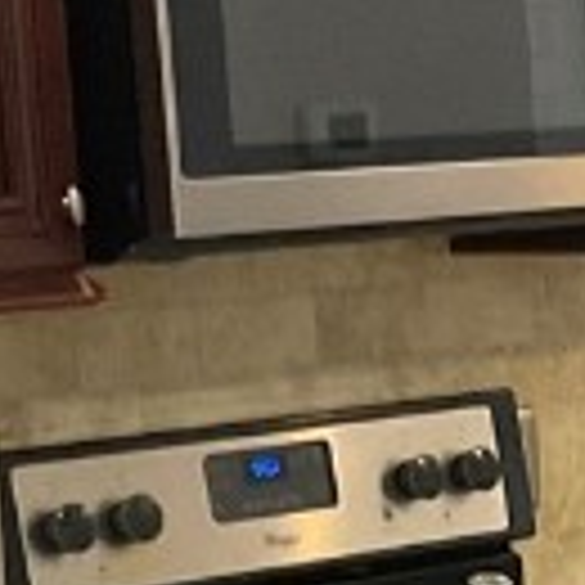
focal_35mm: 202
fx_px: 3862
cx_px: 855
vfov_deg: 8.6
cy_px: 634
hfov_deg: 8.5
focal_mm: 3
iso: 200
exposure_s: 1/40
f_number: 1.8
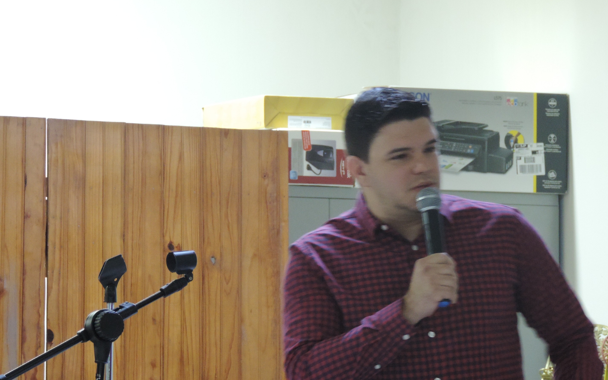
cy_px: 245
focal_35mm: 273
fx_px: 4523
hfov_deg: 7.7
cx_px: 341
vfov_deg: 4.8
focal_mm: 40.1
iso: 800
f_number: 4.6
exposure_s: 1/8
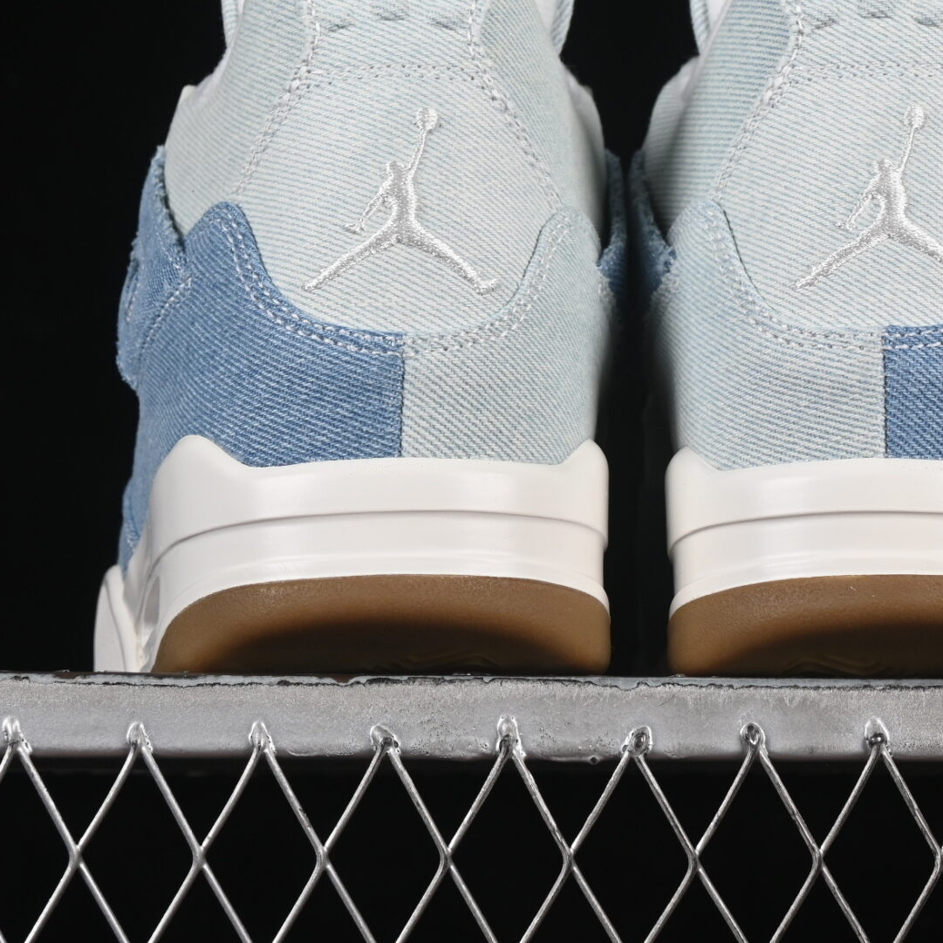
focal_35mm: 151
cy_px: 211
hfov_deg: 11.6
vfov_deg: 11.5
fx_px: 4654
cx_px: 621
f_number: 8
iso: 160
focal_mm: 50
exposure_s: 1/80
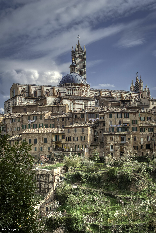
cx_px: 78
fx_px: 389
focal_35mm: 60
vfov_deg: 33.4
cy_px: 116
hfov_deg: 22.7
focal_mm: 40
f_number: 8
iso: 100
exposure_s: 1/200
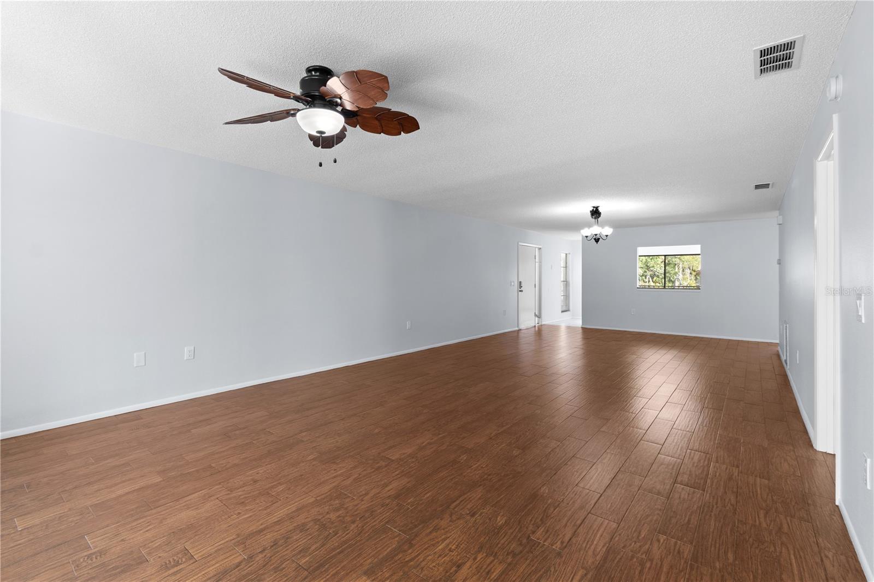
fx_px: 364
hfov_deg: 100.4
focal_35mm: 15
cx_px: 437
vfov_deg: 77.3
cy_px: 291
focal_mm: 10
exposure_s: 1/2.5
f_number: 7.1
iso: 100
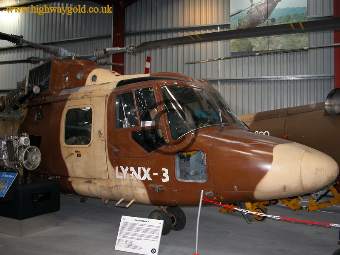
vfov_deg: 40.7
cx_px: 170
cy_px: 128
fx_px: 344
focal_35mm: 35
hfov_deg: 52.6
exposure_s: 1/60
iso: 200
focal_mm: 8.9
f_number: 2.8
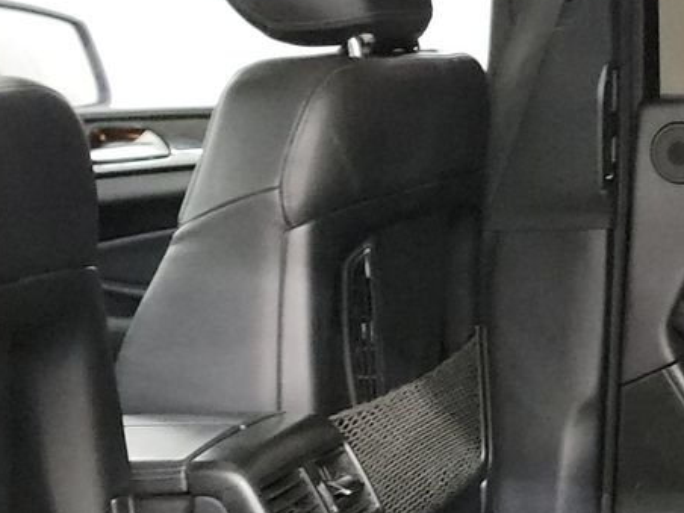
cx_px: 831
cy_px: 546
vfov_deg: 16.9
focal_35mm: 85
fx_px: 1680
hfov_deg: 21.3
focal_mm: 6.7
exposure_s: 1/14
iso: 2784
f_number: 1.8
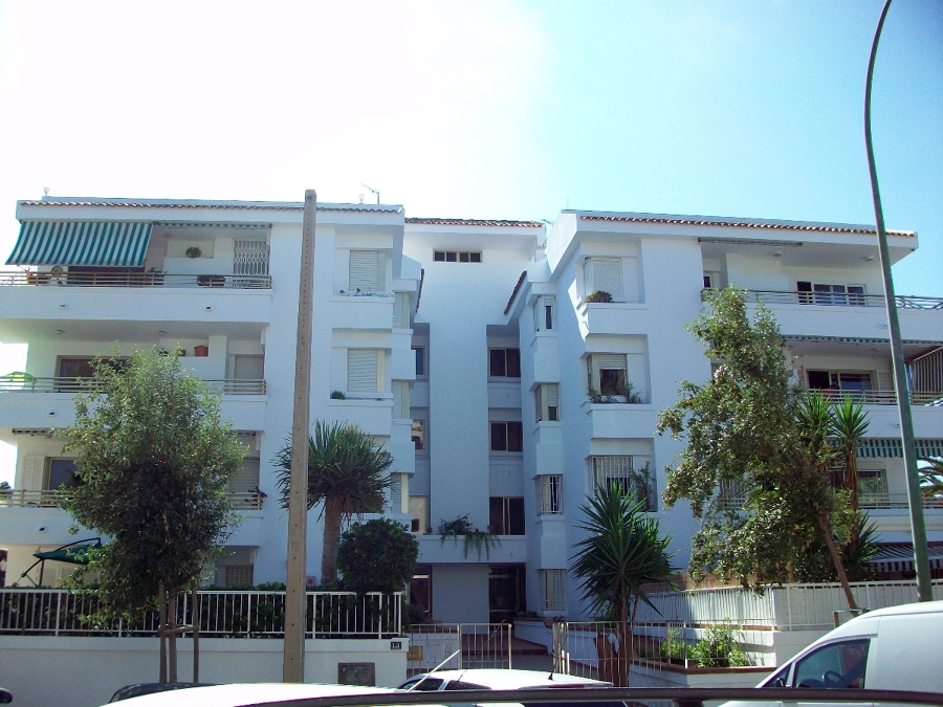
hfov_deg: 56.8
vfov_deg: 44.2
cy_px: 354
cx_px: 472
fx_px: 872
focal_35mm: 32
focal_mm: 5.7
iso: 64
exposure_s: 1/640
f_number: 2.8
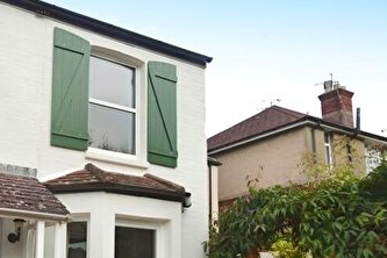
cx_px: 60
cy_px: 197
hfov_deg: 44.3
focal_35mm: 41
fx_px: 441
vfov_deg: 31.9
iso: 100
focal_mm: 13
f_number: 6.3
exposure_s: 1/160
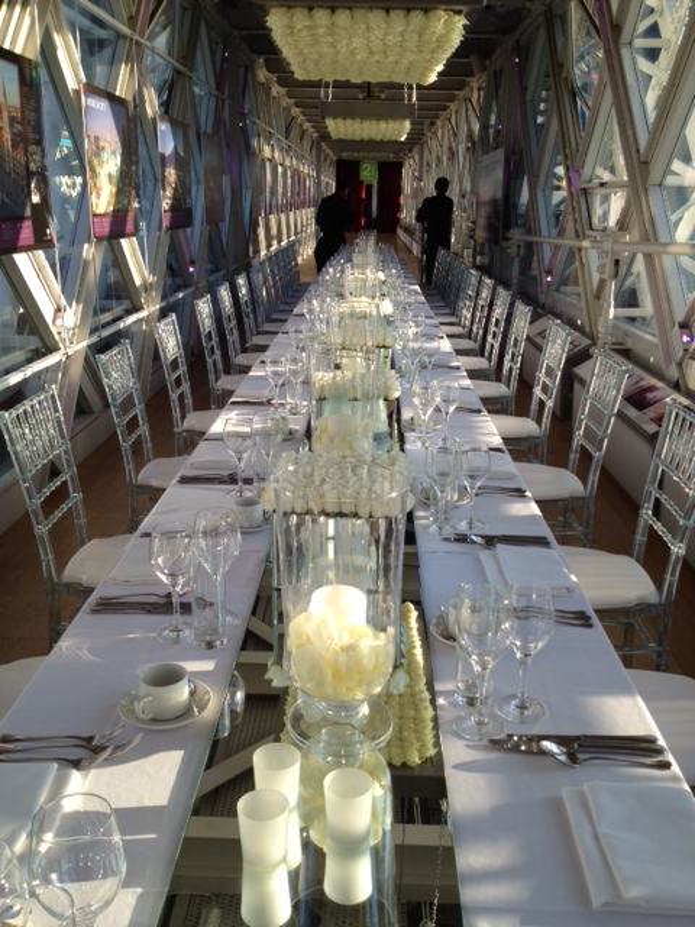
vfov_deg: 52.6
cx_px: 348
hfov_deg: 40.7
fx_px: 937
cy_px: 464
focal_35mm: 35
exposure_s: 1/403
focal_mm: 4.28
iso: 64
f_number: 2.4
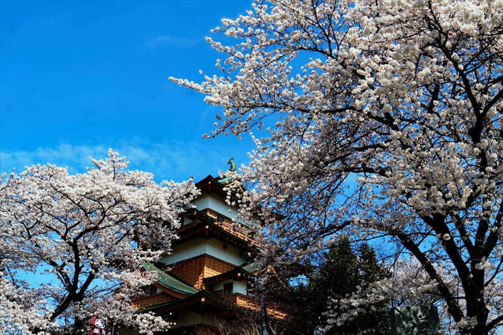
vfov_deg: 36.9
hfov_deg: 53.1
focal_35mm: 36
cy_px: 168
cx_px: 252
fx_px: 503
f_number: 8
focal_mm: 24
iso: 100
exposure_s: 1/320
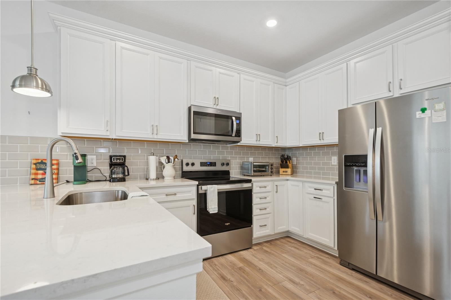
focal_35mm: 16
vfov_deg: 72.0
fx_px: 207
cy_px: 150
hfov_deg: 95.0
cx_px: 226
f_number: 8
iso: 200
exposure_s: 1/15
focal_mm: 11
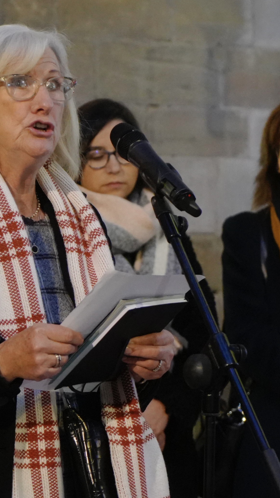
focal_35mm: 166
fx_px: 2191
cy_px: 249
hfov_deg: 7.3
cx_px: 92
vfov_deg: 13.0
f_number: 4
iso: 6400
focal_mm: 70
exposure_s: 1/100
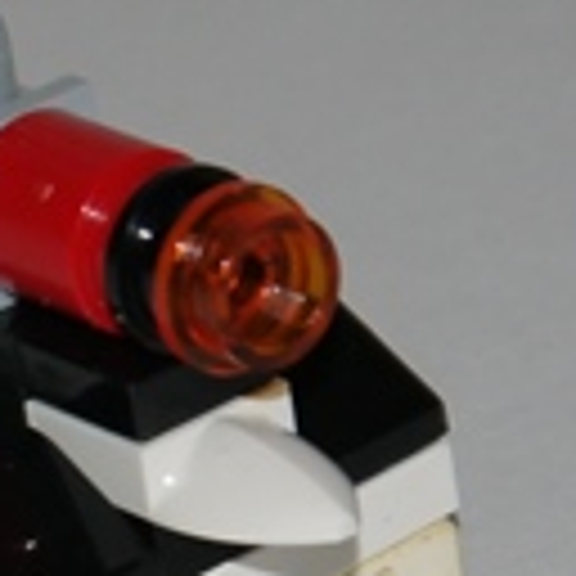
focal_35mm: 463
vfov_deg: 3.8
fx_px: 8716
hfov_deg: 3.8
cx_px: -166
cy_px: 454
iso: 160
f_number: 5.6
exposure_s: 1/60
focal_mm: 42
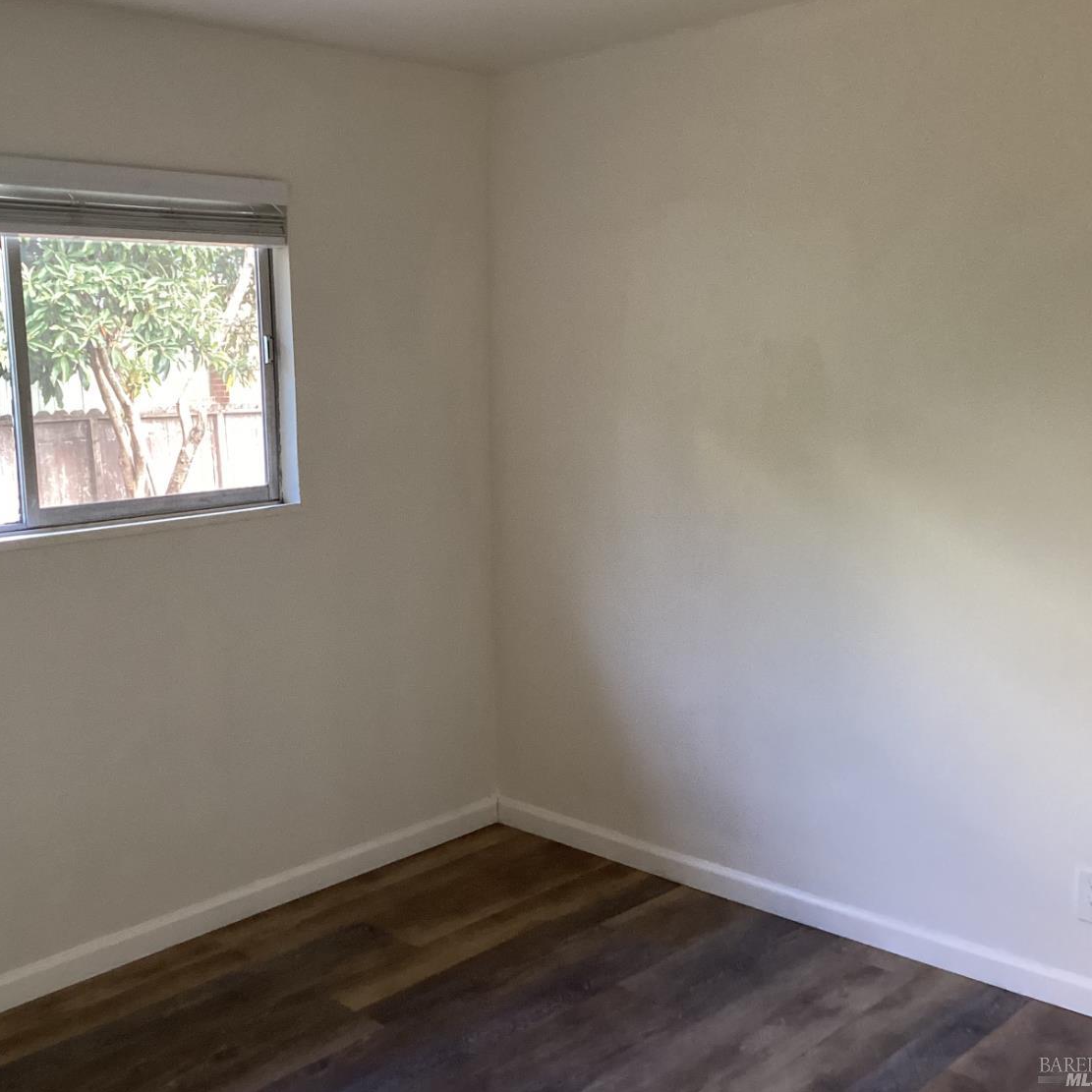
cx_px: 382
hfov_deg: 44.4
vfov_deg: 44.9
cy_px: 547
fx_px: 1321
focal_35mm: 37
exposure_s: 1/60
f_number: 2.4
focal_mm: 3.3
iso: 160
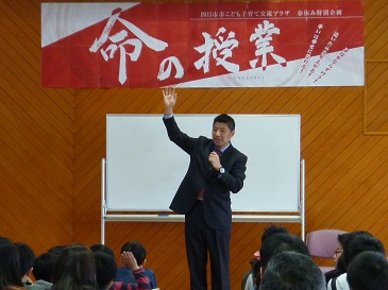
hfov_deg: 13.8
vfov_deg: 10.4
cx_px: 194
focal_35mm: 143
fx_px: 1601
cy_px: 145
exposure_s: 1/60
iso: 250
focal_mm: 13.3
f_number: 4.2
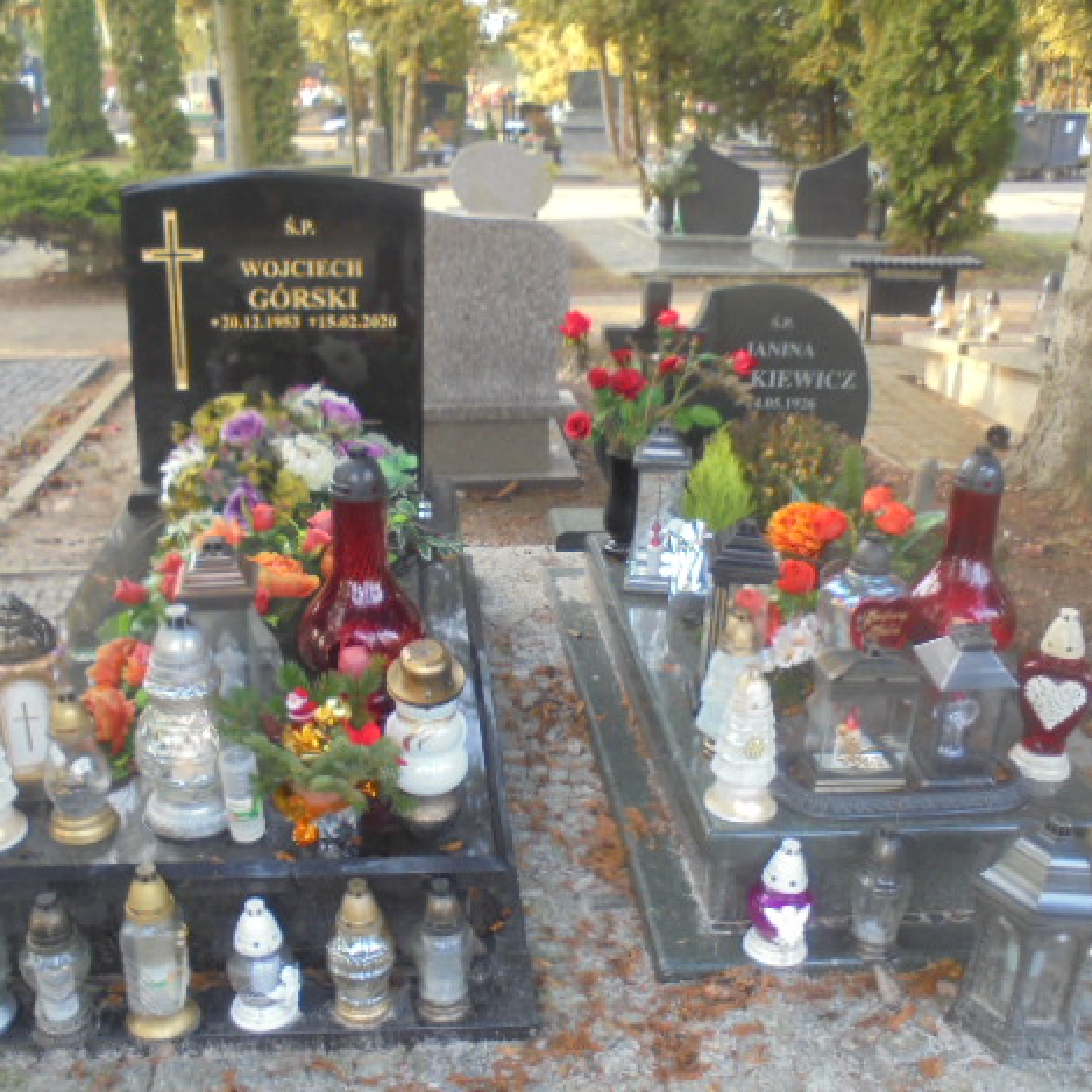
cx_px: 494
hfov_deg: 47.2
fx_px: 1249
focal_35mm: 35
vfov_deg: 47.2
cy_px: 552
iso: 200
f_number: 3.7
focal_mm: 5.3
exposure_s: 1/30
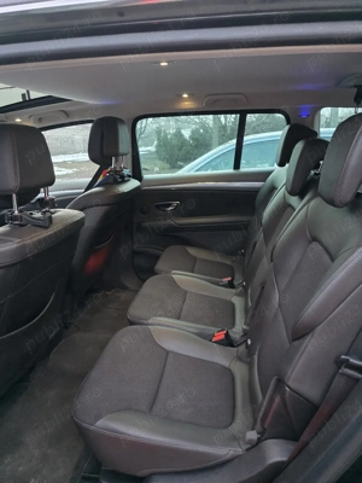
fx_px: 321
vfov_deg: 73.9
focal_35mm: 23
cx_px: 181
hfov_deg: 58.9
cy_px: 242
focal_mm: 6.3
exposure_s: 1/101
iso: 2000
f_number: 1.7
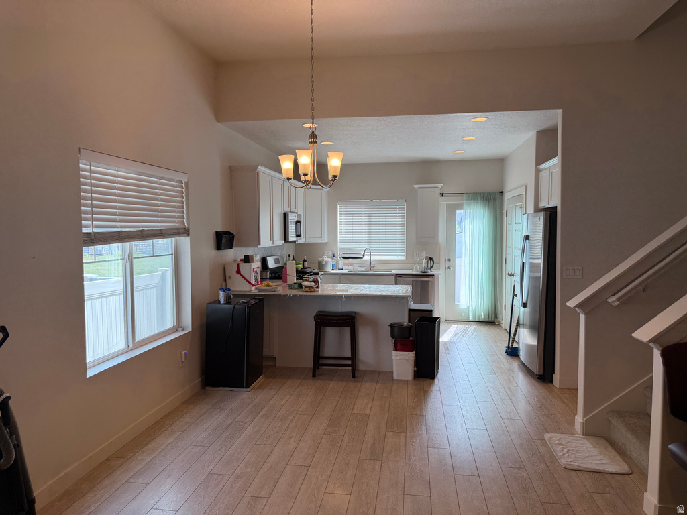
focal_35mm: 24
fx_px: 476
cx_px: 344
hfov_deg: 71.6
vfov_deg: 56.8
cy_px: 258
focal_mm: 6.76
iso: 80
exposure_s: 1/207
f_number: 1.78
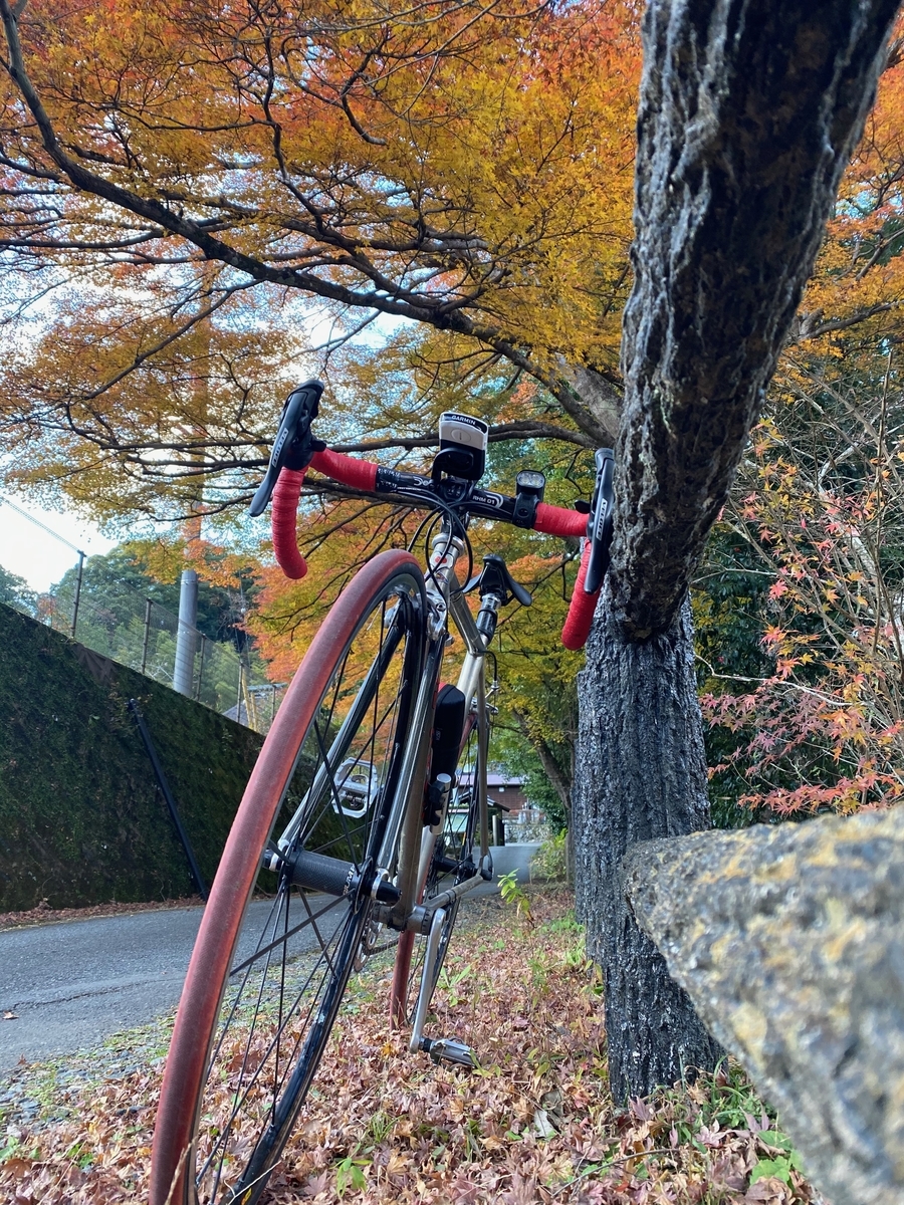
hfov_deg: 53.1
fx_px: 905
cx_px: 452
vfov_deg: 67.3
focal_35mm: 26
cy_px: 602
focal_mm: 4.25
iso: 125
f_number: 1.8
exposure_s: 1/121
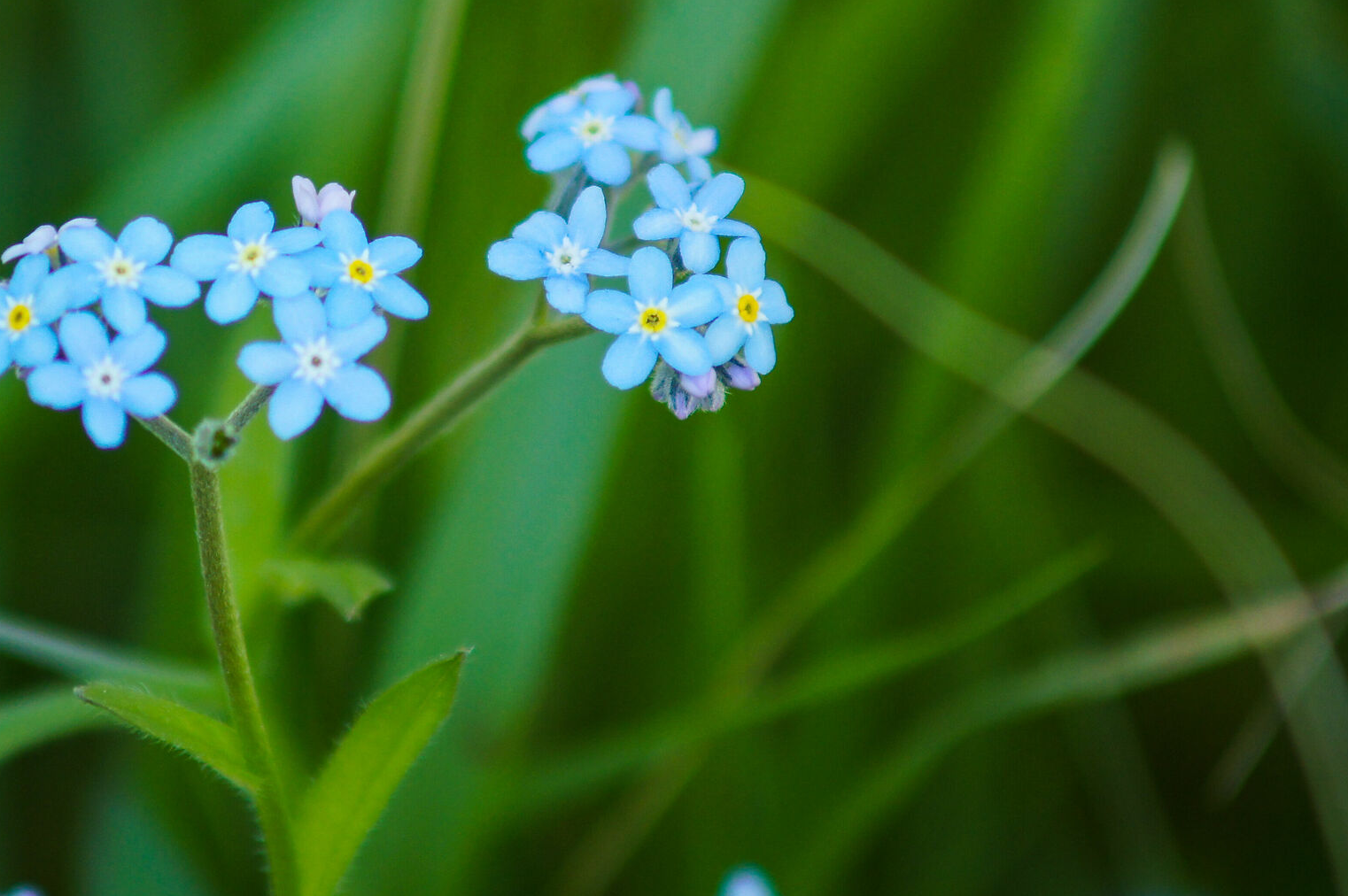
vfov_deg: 2.9
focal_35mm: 473
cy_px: 258
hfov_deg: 4.4
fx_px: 17696
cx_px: 327
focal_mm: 200
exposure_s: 1/320
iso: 320
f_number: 4
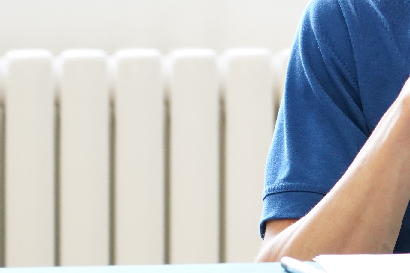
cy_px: -66
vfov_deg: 3.8
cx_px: 584
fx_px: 4122
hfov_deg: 5.6
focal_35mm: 362
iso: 1600
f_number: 4
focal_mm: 83
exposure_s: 1/80
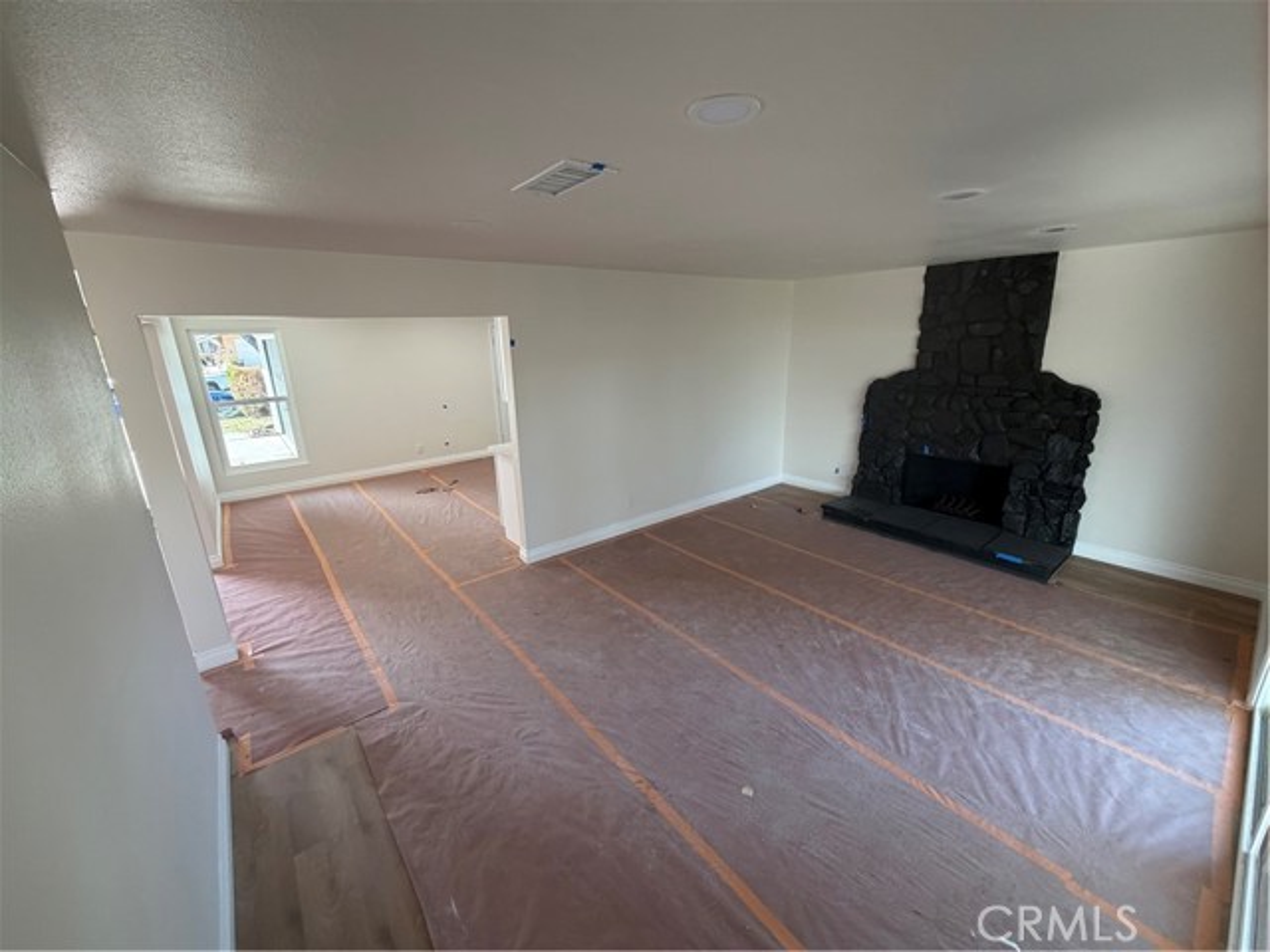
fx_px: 514
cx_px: 635
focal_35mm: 14
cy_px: 476
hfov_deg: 102.1
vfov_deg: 85.7
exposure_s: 1/121
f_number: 2.2
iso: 200
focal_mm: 2.22
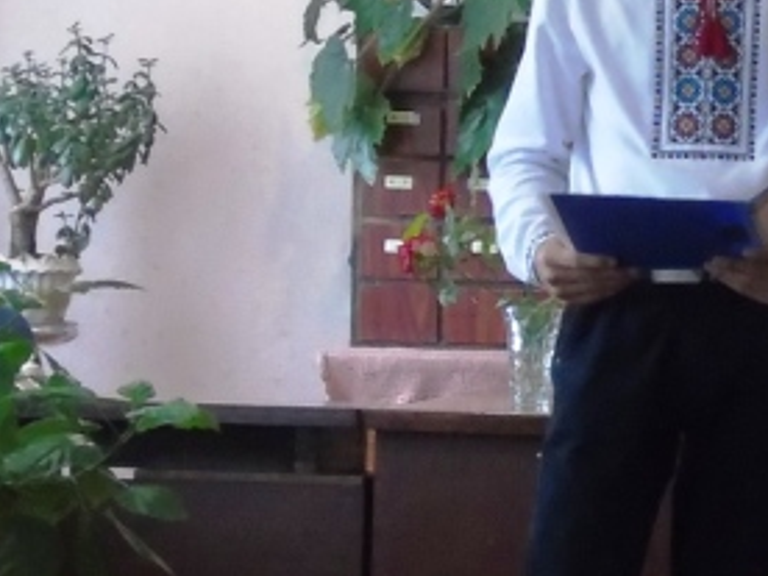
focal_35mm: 204
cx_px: 676
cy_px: 253
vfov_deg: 7.3
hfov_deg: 9.7
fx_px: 4526
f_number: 4.3
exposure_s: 1/20
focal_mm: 17
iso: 640
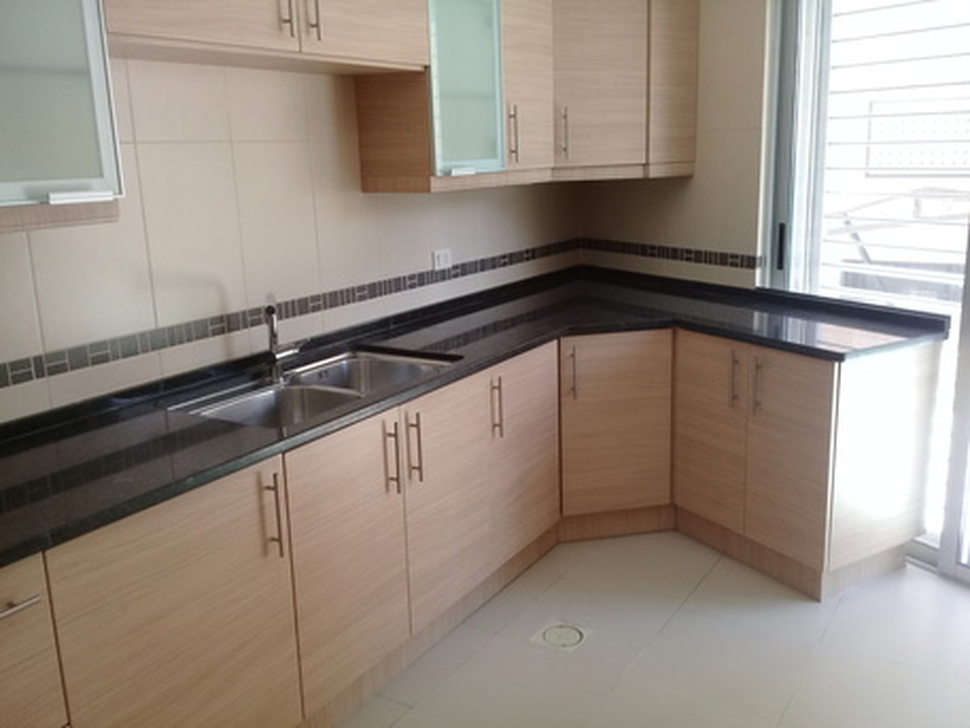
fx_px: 869
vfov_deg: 45.5
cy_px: 364
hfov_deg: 58.3
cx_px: 485
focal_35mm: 31
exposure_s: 1/50
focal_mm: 3.3
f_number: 2.2
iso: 64
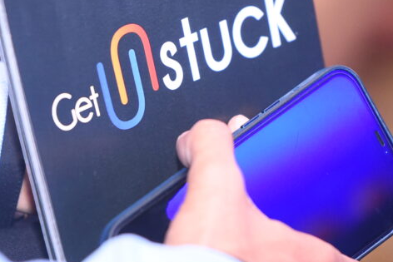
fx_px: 5547
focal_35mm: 508
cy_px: 55
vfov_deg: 2.7
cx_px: 152
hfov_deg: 4.1
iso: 3200
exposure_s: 1/100
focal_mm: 200
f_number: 2.8
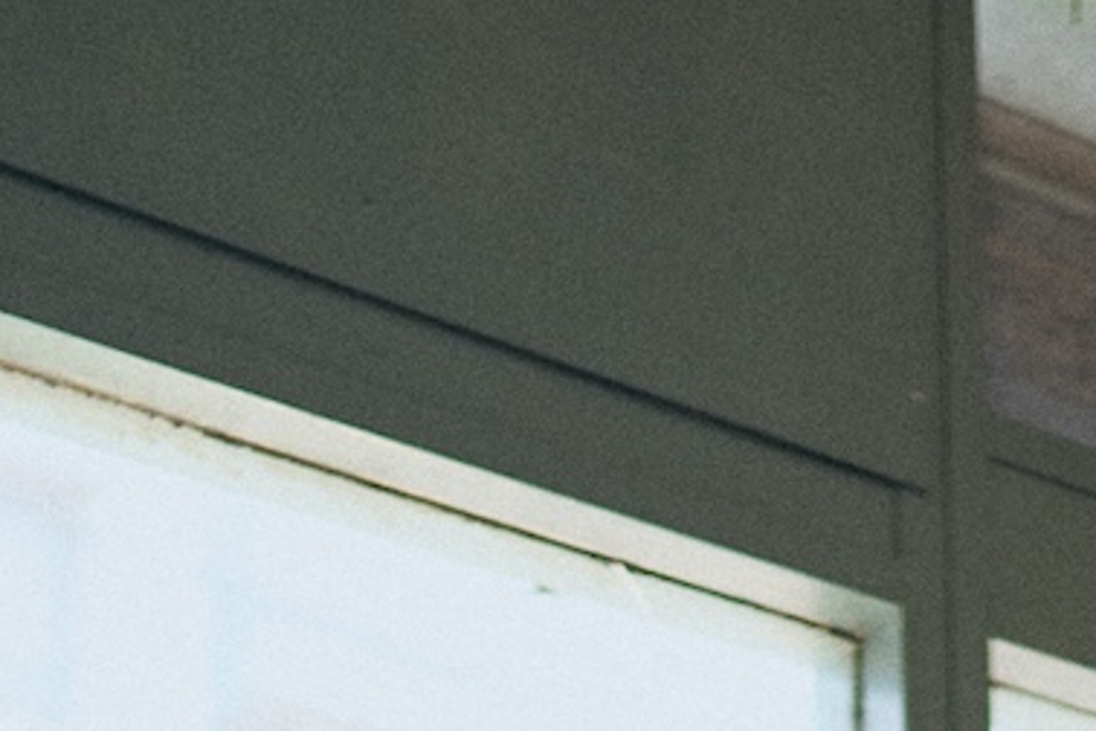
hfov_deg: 14.6
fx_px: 4231
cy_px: 2170
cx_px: 934
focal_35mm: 139
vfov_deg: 8.4
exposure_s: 1/400
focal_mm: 35
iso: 250
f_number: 1.4
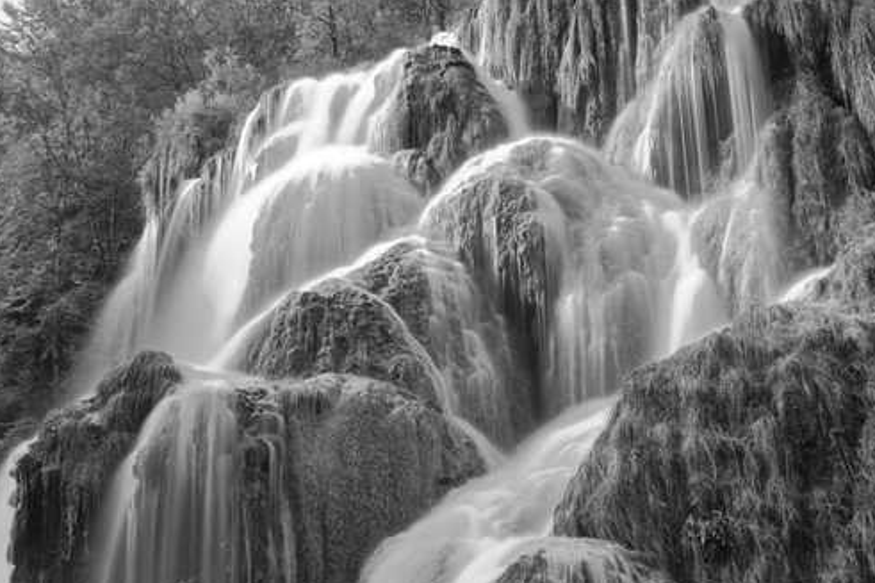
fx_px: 1142
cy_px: 362
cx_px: 388
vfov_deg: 28.5
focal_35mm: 47
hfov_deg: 41.9
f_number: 10
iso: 100
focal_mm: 24
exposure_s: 30
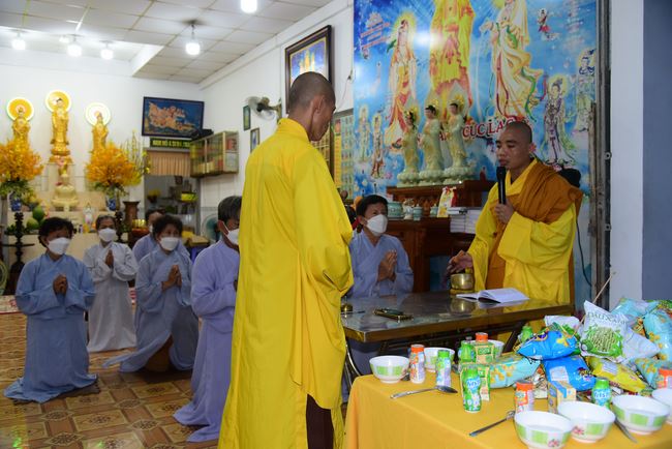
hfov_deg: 60.3
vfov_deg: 42.4
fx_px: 579
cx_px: 336
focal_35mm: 31
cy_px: 224
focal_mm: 31
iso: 500
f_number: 4
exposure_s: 1/125
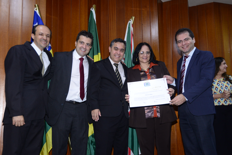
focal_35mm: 40
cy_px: 78
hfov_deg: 48.4
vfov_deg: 33.4
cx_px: 116
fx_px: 258
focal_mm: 40
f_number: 4.2
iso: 1600
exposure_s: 1/125
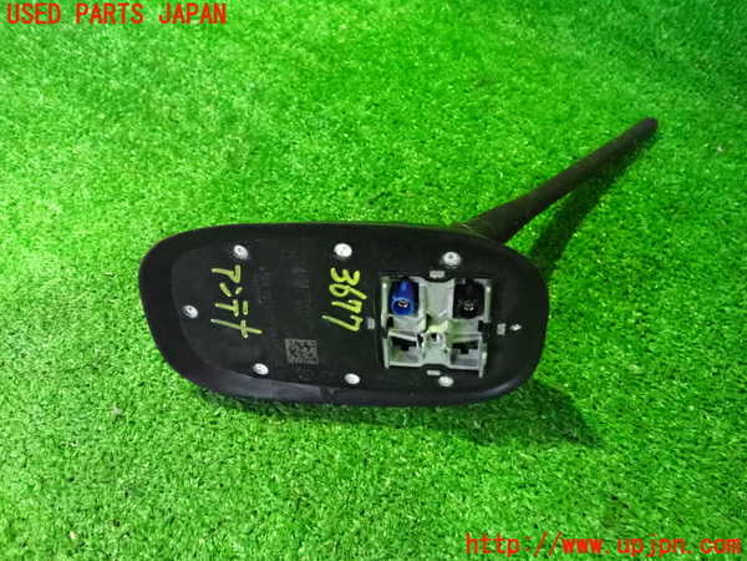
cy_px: 280
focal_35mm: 30
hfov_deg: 60.0
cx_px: 374
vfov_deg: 46.8
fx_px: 647
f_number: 2.3
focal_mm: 5.4
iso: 4000
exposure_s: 1/100
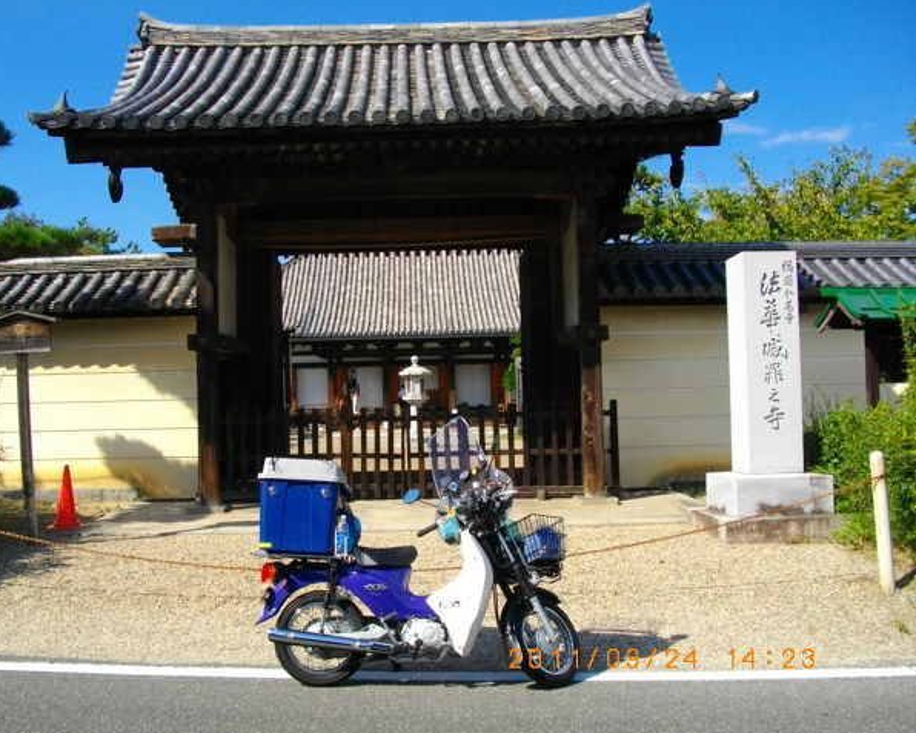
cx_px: 418
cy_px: 368
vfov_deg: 44.6
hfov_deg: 54.1
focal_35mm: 33
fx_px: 895
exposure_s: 1/160
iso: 100
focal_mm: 5.7
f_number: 8.8
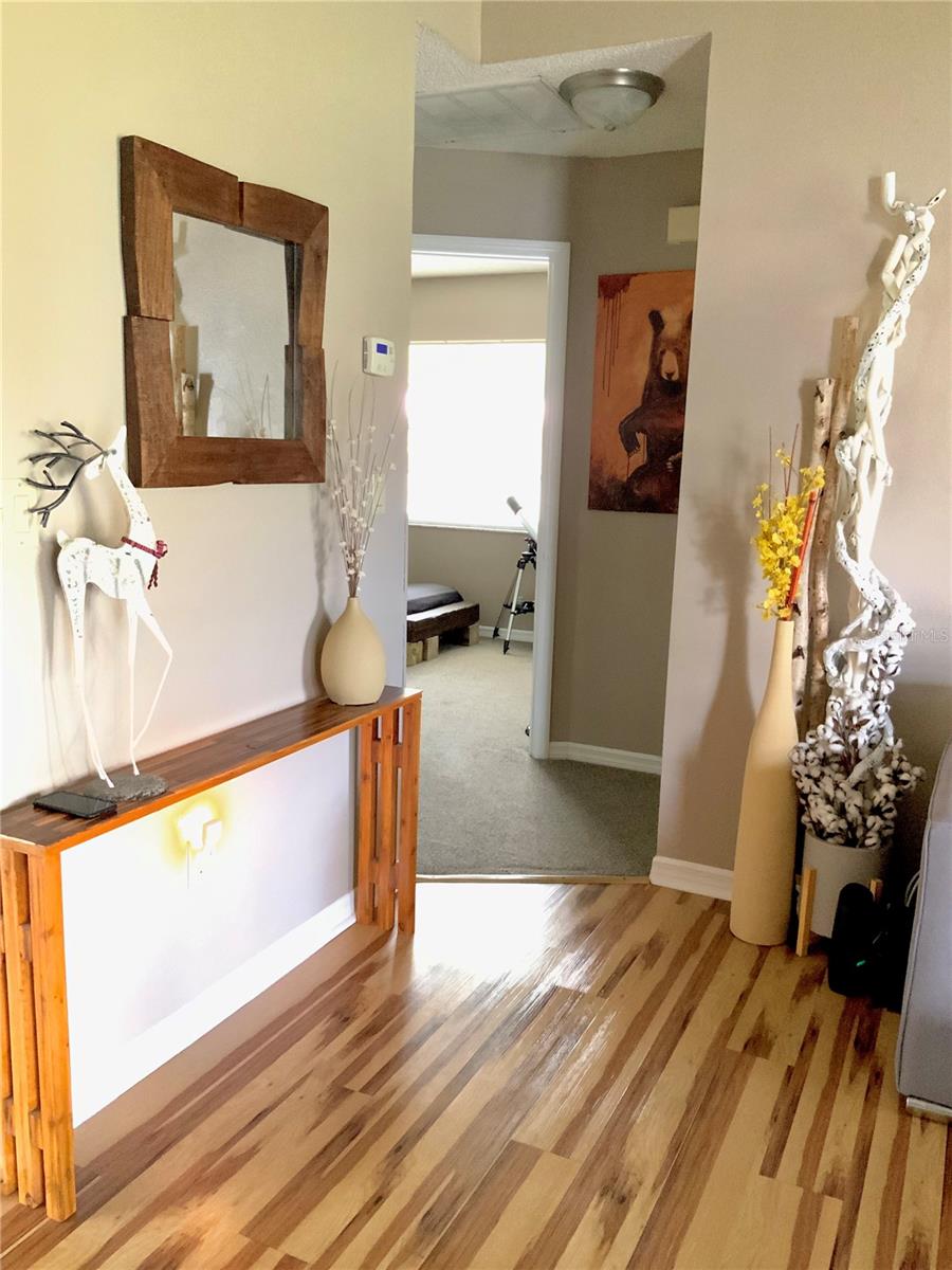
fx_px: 1063
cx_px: 476
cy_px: 635
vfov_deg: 61.7
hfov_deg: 48.2
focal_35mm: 29
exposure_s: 1/30
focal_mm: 3
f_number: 1.8
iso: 320
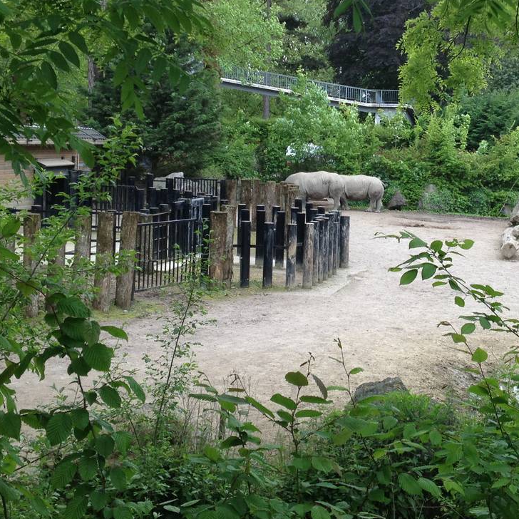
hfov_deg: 25.2
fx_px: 1153
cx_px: 351
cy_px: 175
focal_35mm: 68
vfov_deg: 25.2
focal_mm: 4.28
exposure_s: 1/198
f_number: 2.4
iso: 50
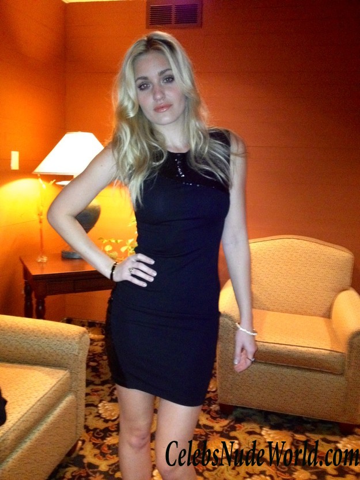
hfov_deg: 40.7
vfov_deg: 52.6
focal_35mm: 35
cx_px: 180
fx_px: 485
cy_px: 240
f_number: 2.4
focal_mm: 4.28
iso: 640
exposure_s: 1/16
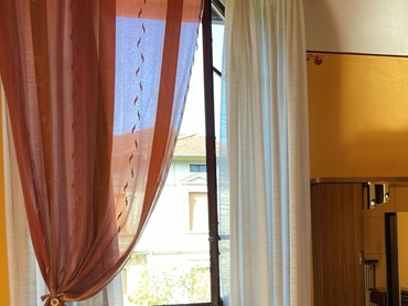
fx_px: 530
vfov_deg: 31.2
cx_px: 305
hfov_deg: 40.9
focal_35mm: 45
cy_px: 253
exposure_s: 1/100
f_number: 1.6
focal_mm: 4.2
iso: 50
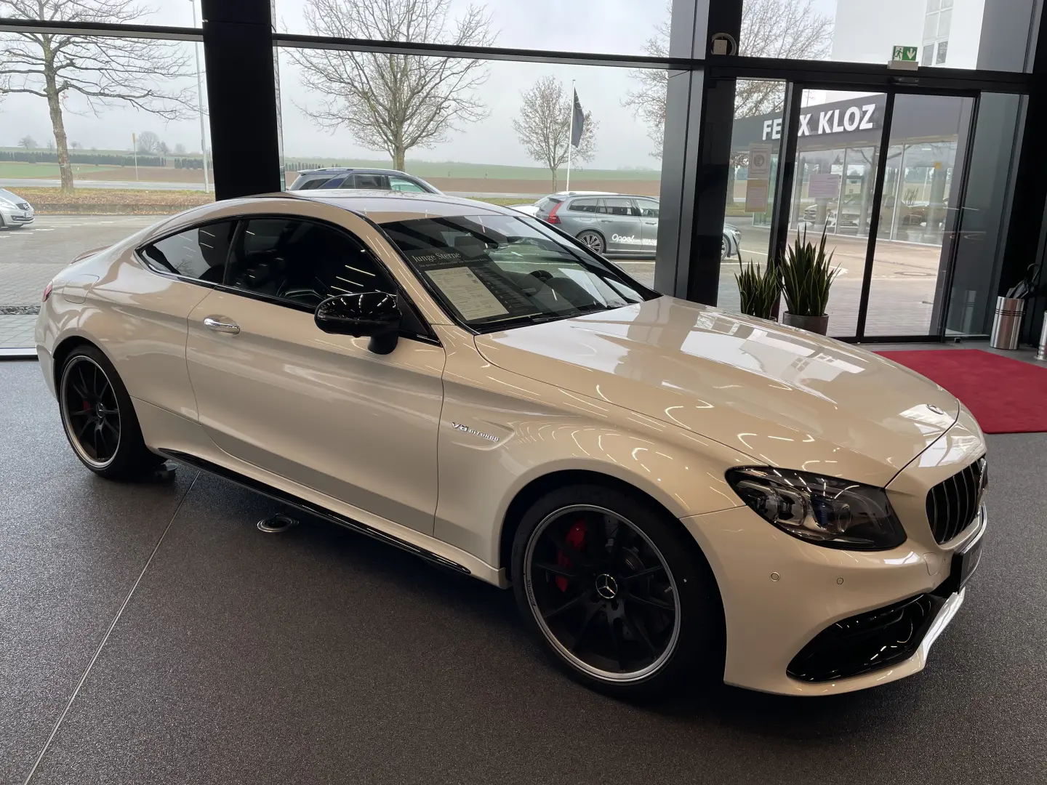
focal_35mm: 26
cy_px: 392
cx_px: 524
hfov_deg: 67.3
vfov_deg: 53.1
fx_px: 786
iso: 32
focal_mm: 4.2
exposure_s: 1/238
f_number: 1.6
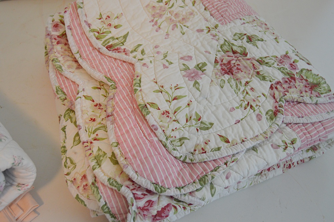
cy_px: 111
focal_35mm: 39
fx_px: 362
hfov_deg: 49.6
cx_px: 167
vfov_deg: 34.2
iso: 800
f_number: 4
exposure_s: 1/60
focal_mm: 26
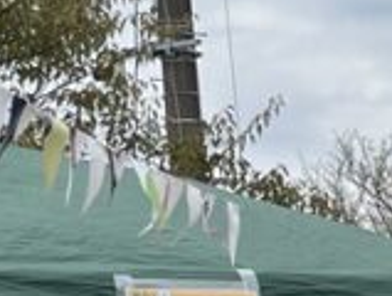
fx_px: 1895
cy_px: 345
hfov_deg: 9.9
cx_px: 1045
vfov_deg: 8.8
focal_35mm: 167
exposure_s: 1/1890
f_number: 1.6
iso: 50
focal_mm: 5.1
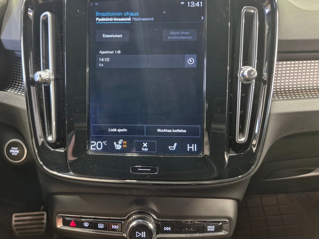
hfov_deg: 65.0
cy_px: 110
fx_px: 249
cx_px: 136
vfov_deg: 51.3
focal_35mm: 27
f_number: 1.8
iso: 640
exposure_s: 1/25
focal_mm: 5.54
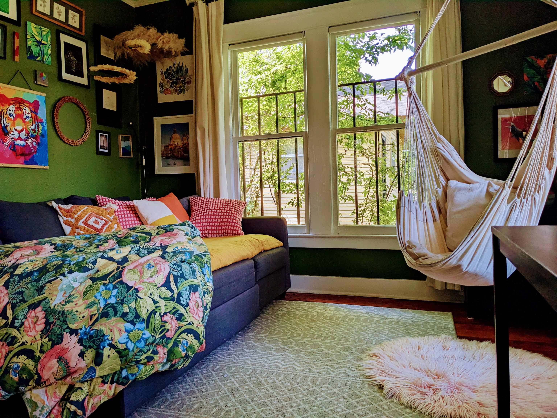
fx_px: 434
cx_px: 278
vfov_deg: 51.4
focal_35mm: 27
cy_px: 209
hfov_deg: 65.3
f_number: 1.73
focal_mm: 4.38
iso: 49
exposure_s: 1/186
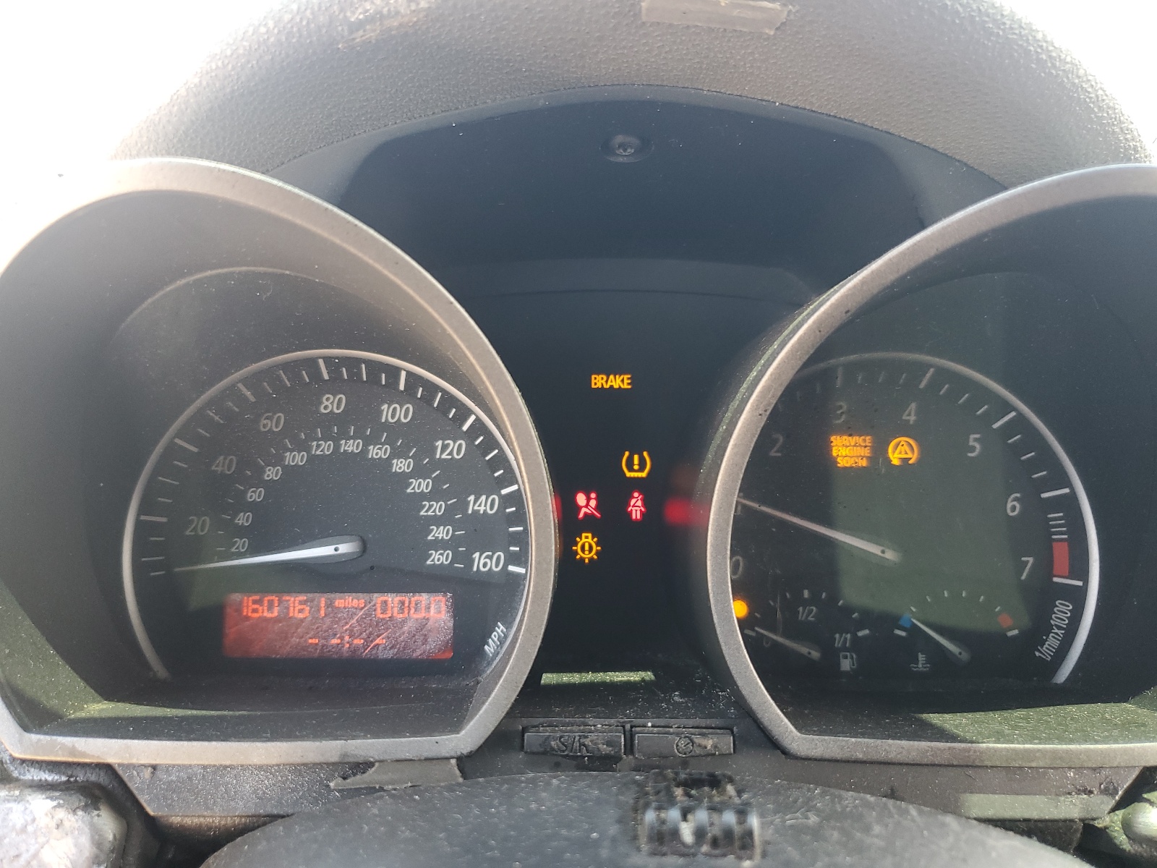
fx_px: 869
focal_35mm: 26
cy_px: 434
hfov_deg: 67.3
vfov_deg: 53.1
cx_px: 578
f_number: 1.5
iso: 73
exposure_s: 1/60.2
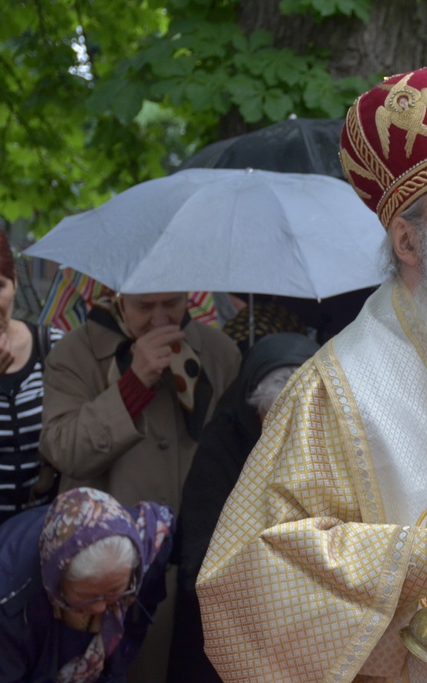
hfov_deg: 8.5
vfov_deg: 13.8
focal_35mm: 152
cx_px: 532
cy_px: 391
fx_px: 2831
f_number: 4.5
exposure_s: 1/250
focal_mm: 48
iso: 400
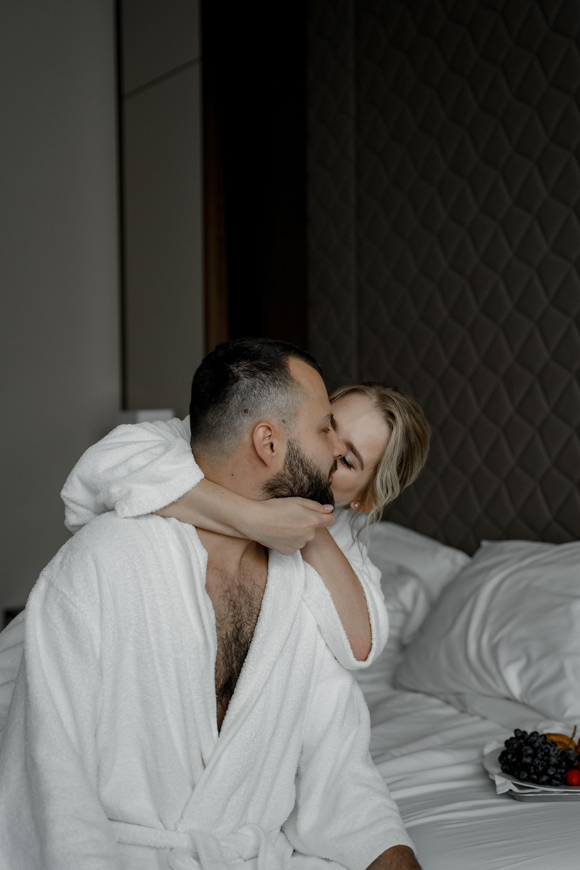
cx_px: 290
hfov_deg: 26.0
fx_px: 1257
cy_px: 435
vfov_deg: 38.2
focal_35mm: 52
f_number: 2.8
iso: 1250
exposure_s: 1/320
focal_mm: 52
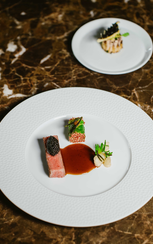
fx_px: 647
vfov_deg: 21.4
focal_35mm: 97
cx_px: 80
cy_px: 133
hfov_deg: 13.5
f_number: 2.8
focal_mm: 75
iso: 640
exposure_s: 1/400
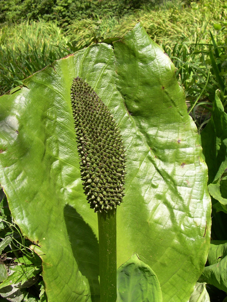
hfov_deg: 37.7
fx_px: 332
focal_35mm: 38
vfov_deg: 49.0
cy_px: 151
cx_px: 114
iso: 100
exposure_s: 1/107
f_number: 7.6
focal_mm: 8
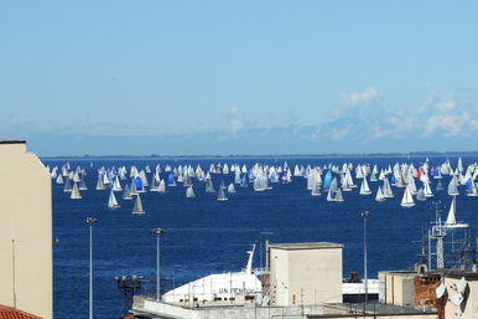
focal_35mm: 210
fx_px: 2787
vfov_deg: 6.5
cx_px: 363
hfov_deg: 9.8
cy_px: 179
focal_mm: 90
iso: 200
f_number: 13
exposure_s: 1/640
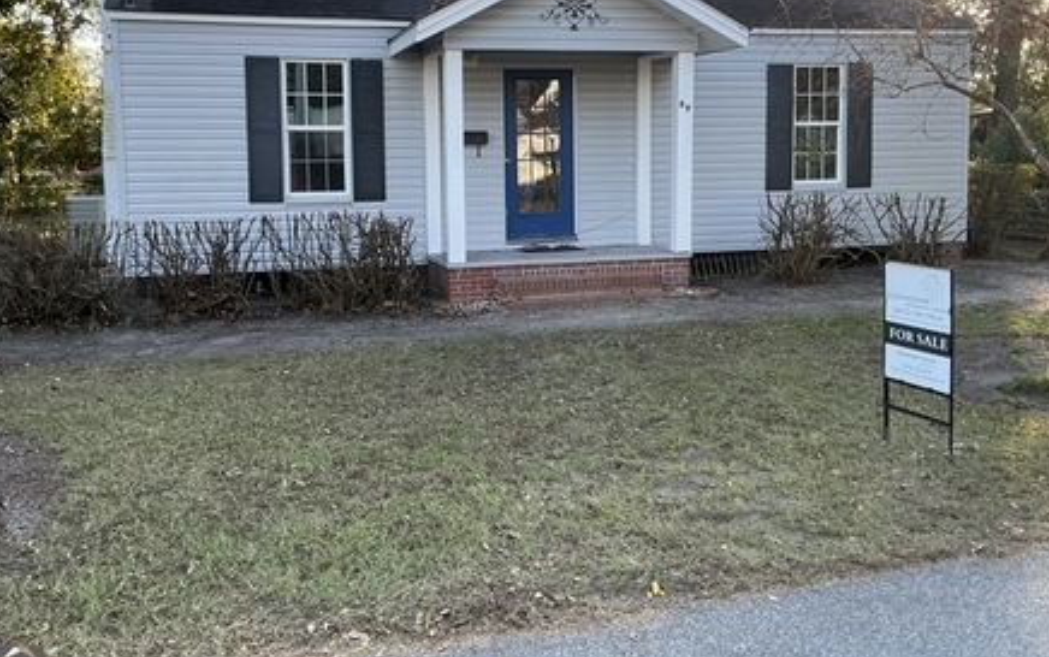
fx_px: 973
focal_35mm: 34
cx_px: 510
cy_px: 239
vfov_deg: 37.1
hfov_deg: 56.7
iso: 32
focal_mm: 3
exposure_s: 1/172
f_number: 1.8
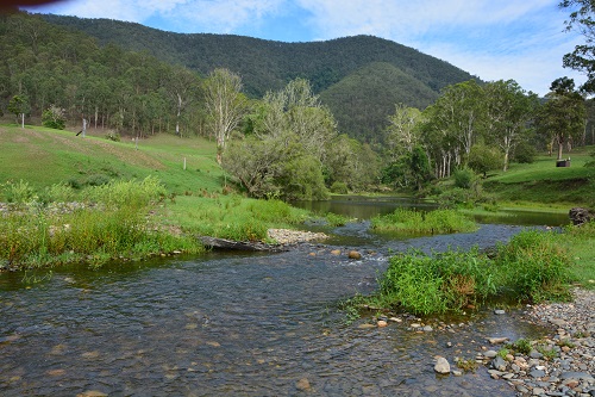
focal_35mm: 27
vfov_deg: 47.9
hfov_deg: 67.4
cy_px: 198
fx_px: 446
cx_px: 298
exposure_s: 1/125
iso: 200
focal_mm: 18
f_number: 11
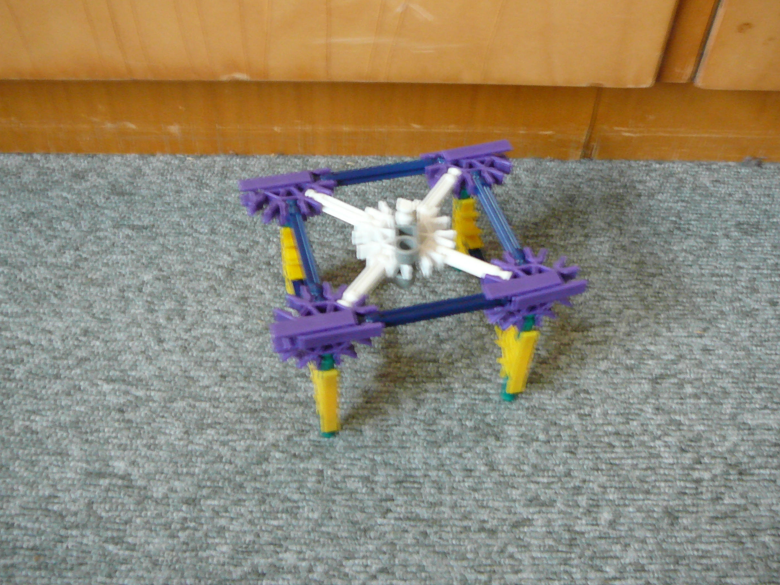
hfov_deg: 50.1
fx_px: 834
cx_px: 392
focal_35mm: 37
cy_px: 298
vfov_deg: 38.7
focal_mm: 5.2
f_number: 2.8
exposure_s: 1/5
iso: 200
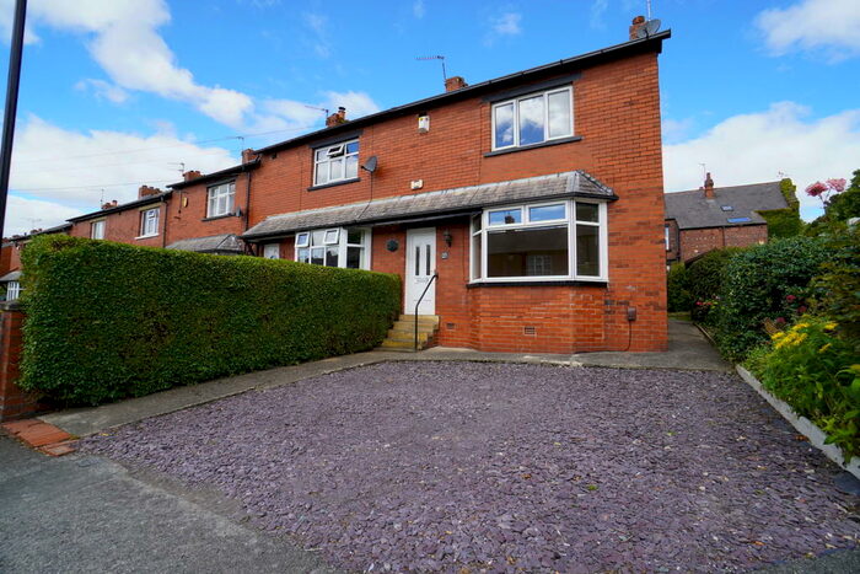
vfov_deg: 77.4
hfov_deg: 100.4
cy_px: 287
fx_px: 358
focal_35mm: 15
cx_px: 430
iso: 100
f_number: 8
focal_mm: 10
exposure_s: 1/125
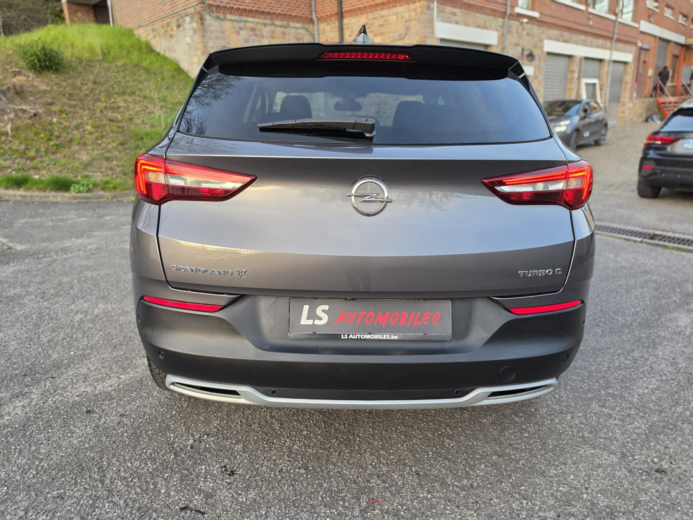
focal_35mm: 23
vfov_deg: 58.9
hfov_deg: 73.9
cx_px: 346
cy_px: 260
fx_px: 460
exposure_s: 1/180
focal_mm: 6.5
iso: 100
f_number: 1.4
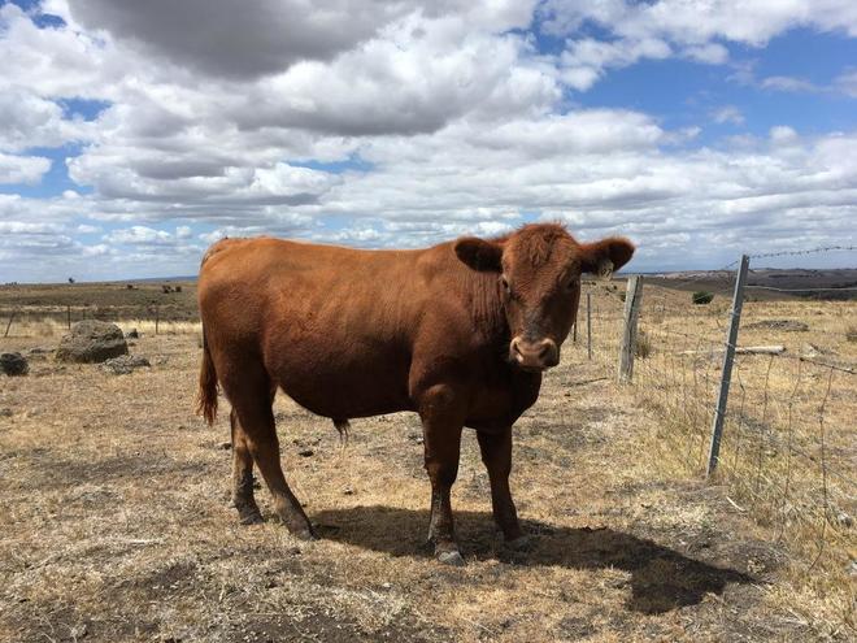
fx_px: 718
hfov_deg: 61.7
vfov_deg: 48.2
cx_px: 428
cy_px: 322
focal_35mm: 29
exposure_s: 1/2564
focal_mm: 4.15
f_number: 2.2
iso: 25
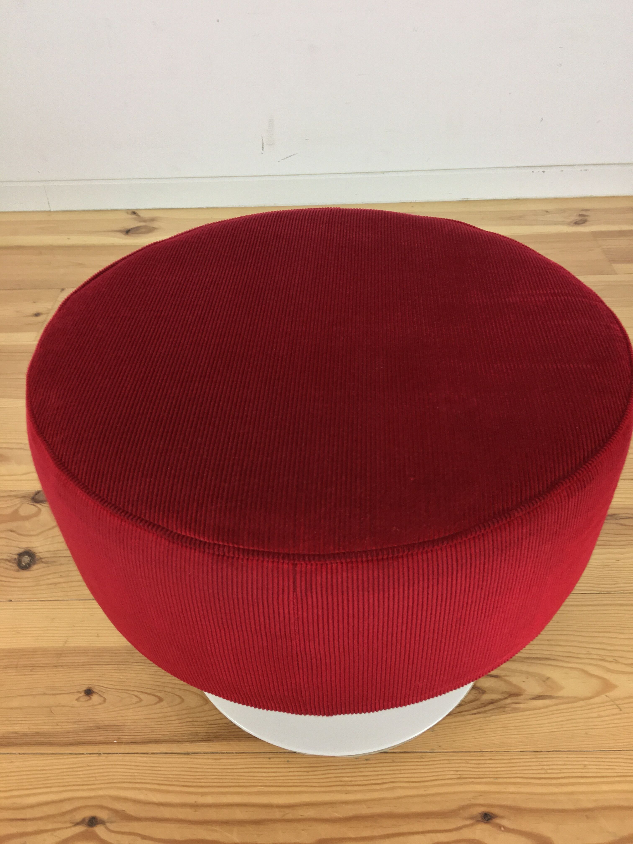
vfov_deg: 61.7
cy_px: 422
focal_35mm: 29
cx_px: 316
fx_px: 707
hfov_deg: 48.2
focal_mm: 4.15
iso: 50
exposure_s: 1/33
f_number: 2.2
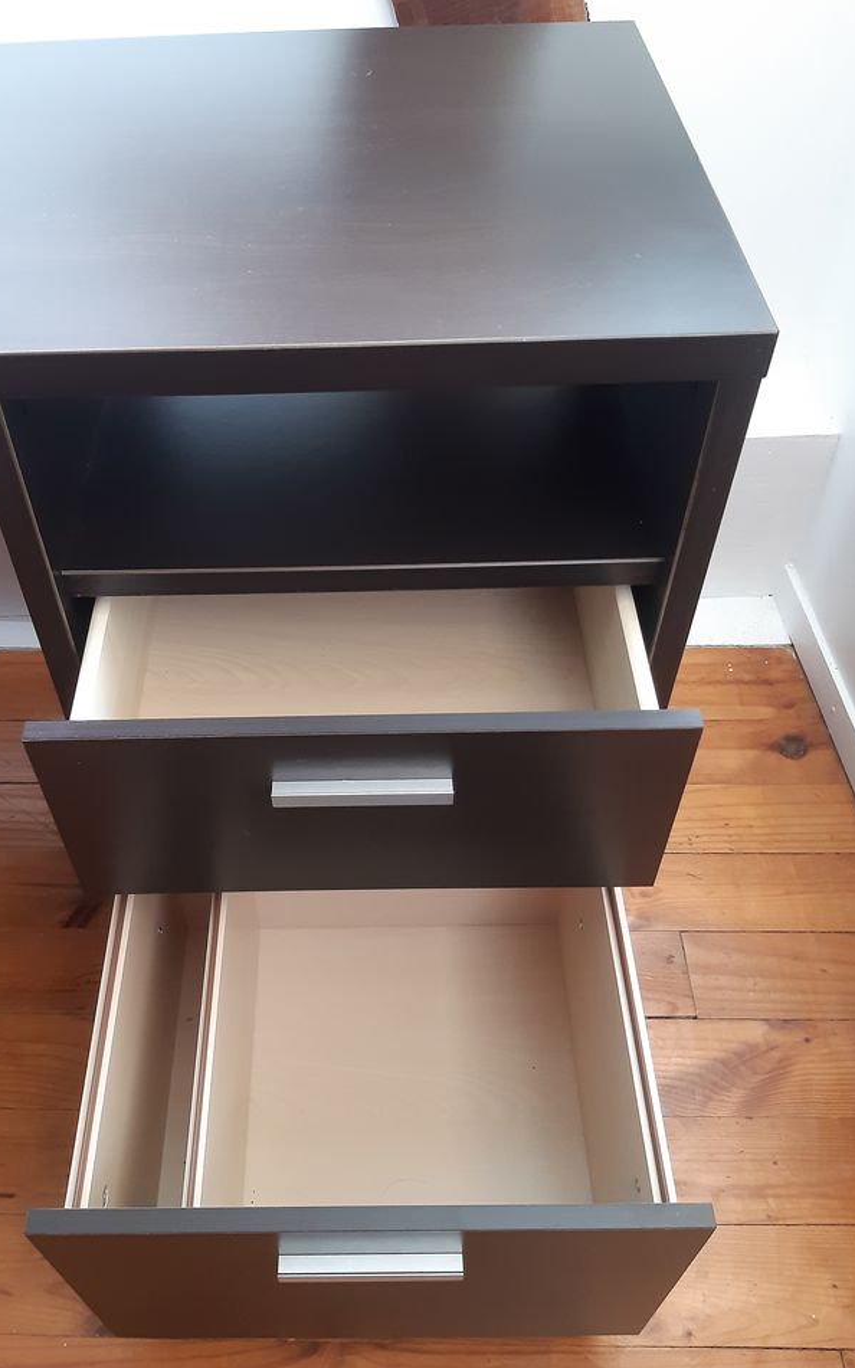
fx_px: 1081
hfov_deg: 42.9
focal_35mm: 29
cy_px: 685
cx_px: 341
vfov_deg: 64.6
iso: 320
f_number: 1.7
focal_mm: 3.92
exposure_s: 1/25
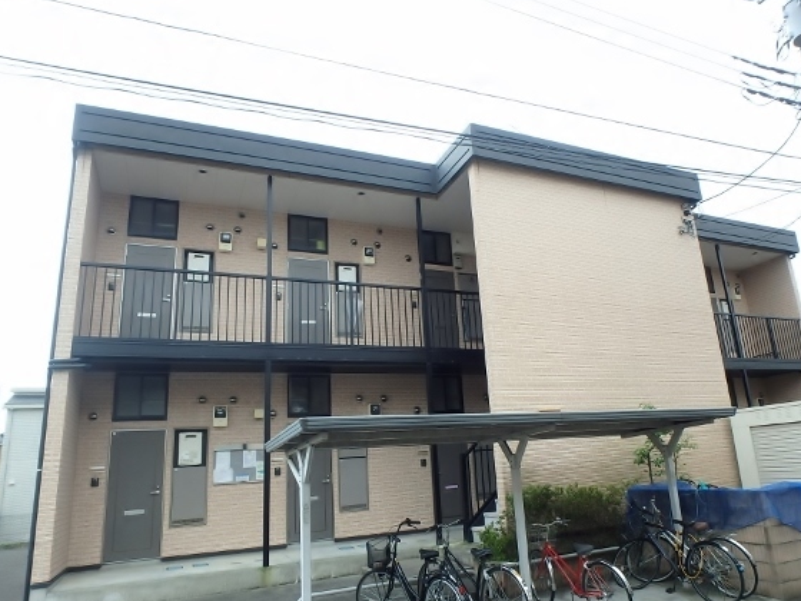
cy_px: 322
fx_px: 555
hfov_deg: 71.5
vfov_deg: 56.8
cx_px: 429
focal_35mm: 24
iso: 125
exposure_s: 1/250
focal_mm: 3.7
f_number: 3.5
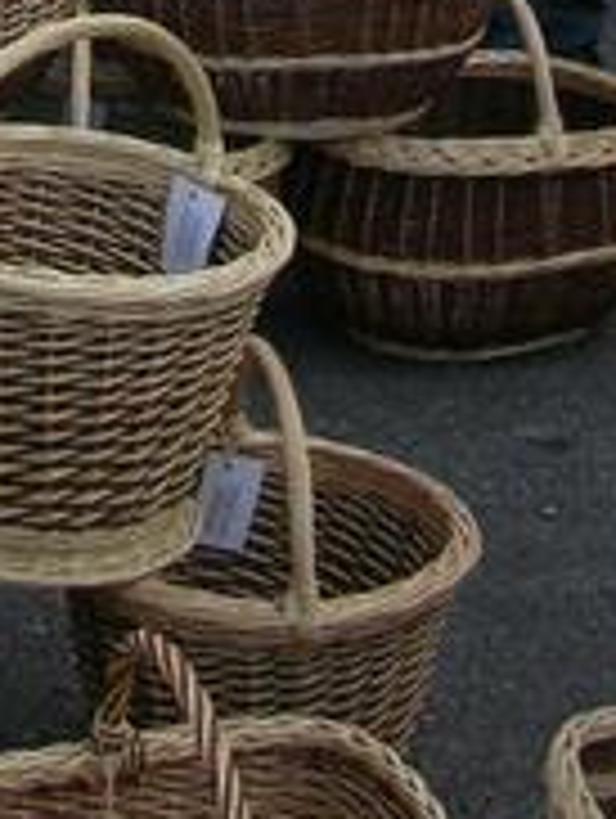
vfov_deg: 14.8
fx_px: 2912
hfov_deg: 11.9
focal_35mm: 123
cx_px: -49
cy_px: -428
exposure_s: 1/231
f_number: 2.8
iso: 50
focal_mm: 5.8
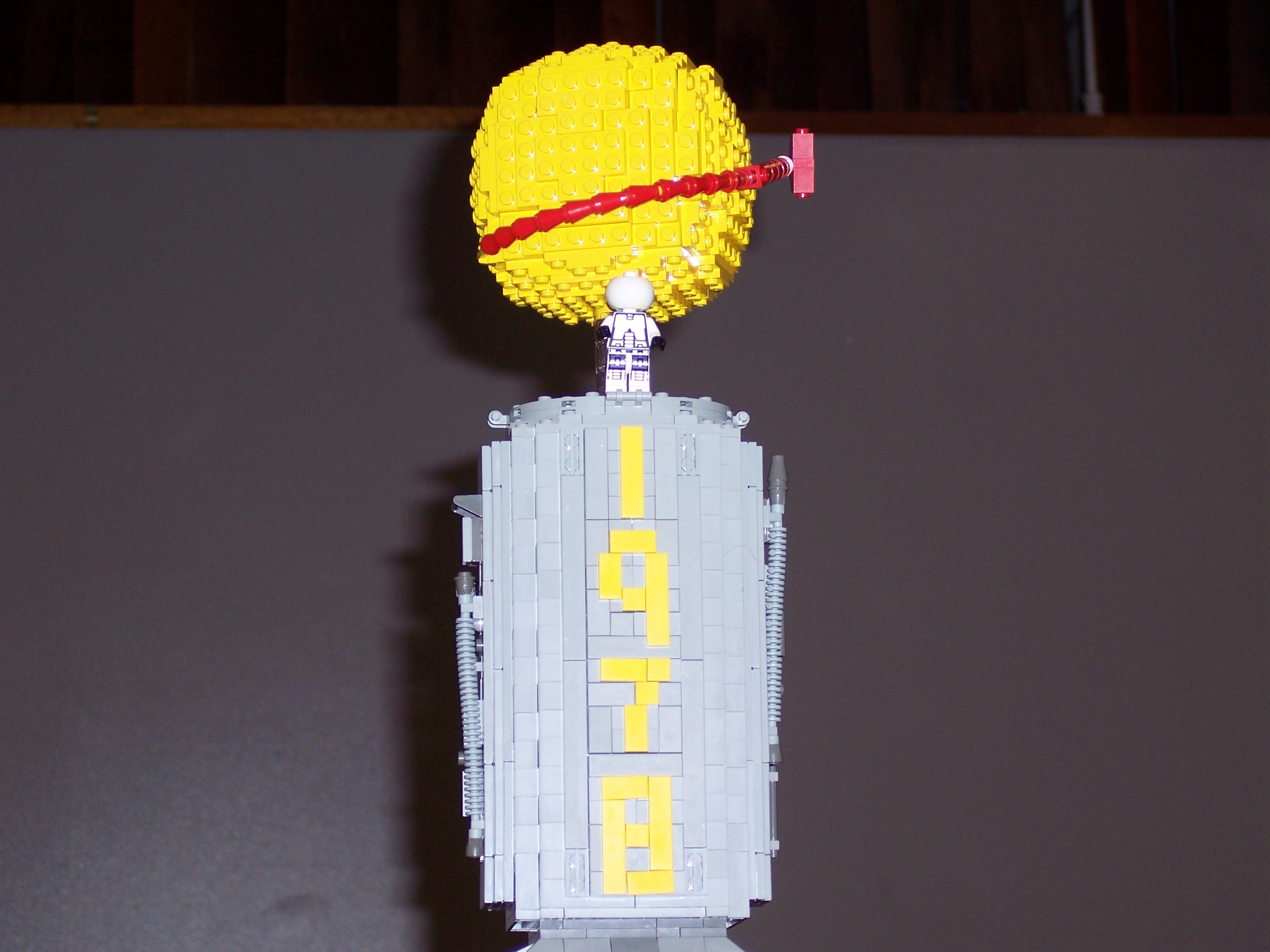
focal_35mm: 117
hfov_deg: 16.8
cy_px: 476
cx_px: 635
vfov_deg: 12.7
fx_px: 4293
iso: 100
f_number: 4.8
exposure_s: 1/125
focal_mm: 24
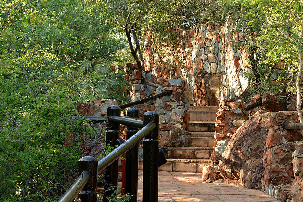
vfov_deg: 14.1
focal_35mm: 97
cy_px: 106
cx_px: 231
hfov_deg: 20.8
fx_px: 817
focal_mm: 52
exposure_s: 1/60
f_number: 8
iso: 320
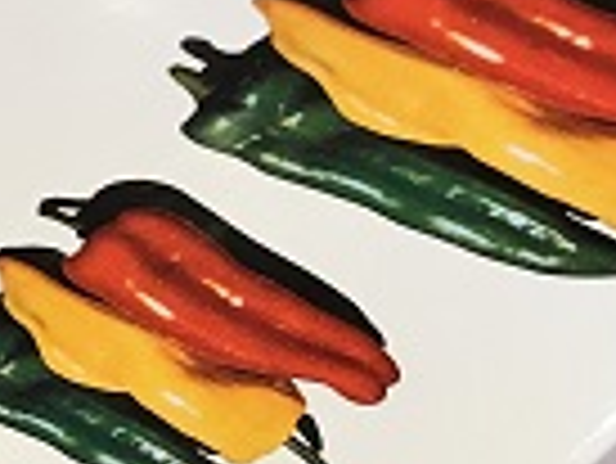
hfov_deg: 17.9
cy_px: 288
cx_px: 110
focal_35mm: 109
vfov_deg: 13.6
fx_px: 1941
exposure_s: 1/30
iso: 32
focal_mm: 3.99
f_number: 1.8
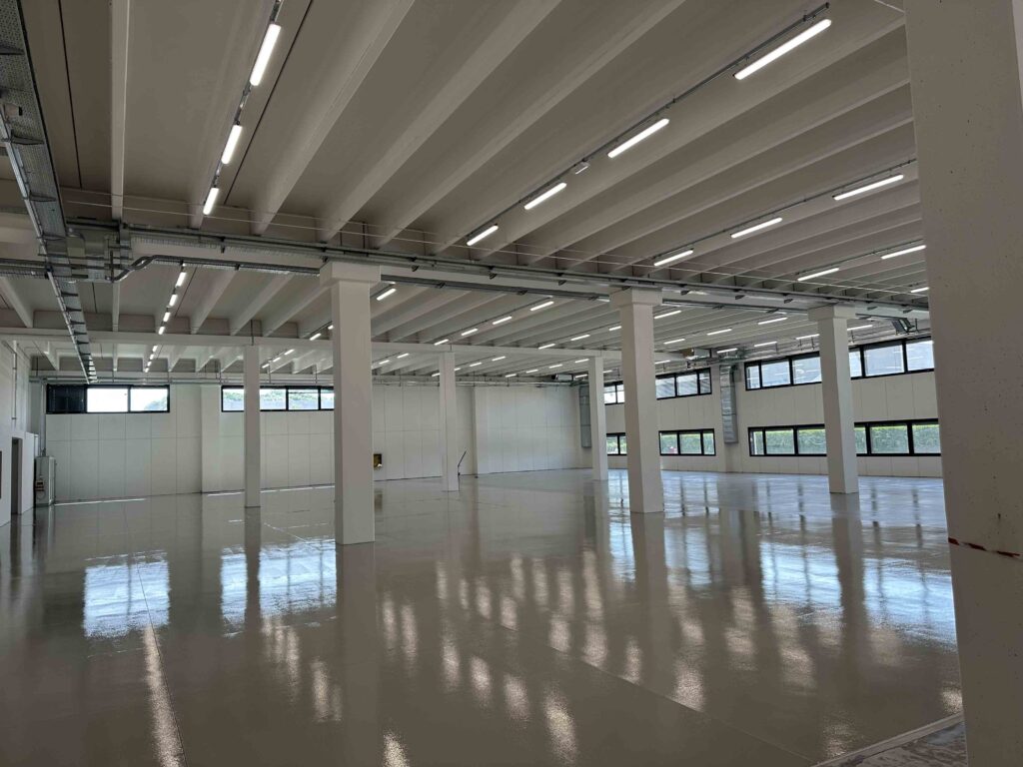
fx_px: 709
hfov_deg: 71.6
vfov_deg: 56.8
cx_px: 512
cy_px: 384
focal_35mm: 24
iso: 80
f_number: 1.78
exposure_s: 1/249
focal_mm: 6.86
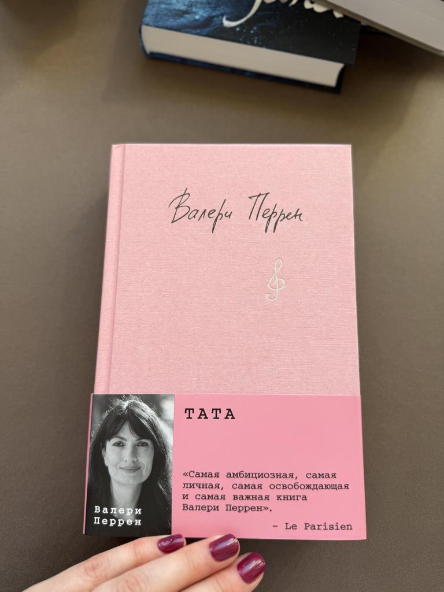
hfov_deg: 56.8
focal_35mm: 24
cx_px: 222
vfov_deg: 71.6
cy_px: 296
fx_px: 410
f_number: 1.78
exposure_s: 1/139
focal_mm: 6.76
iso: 50
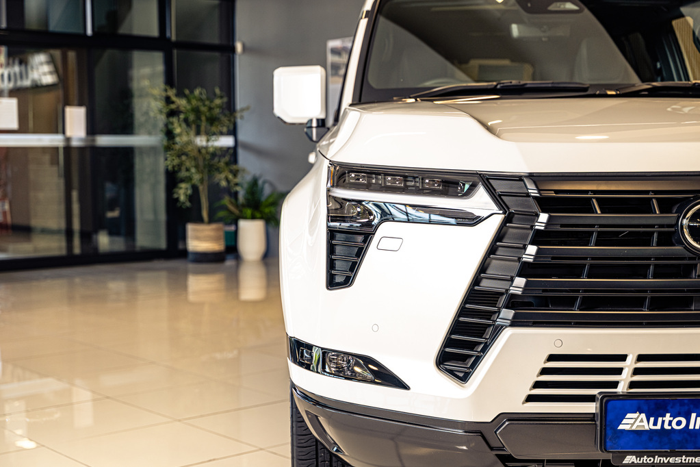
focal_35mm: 53
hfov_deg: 37.5
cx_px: 350
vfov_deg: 25.5
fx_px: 1030
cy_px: 234
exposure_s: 1/125
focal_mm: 53
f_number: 3.5
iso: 500
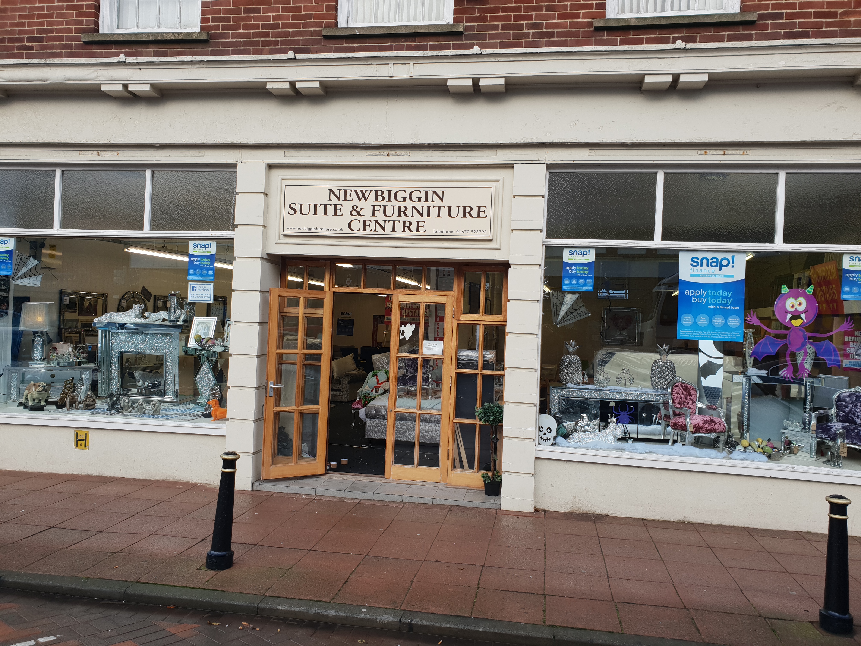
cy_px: 323
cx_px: 430
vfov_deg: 53.1
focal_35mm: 26
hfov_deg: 67.3
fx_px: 647
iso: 50
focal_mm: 4.3
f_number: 2.4
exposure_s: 1/244
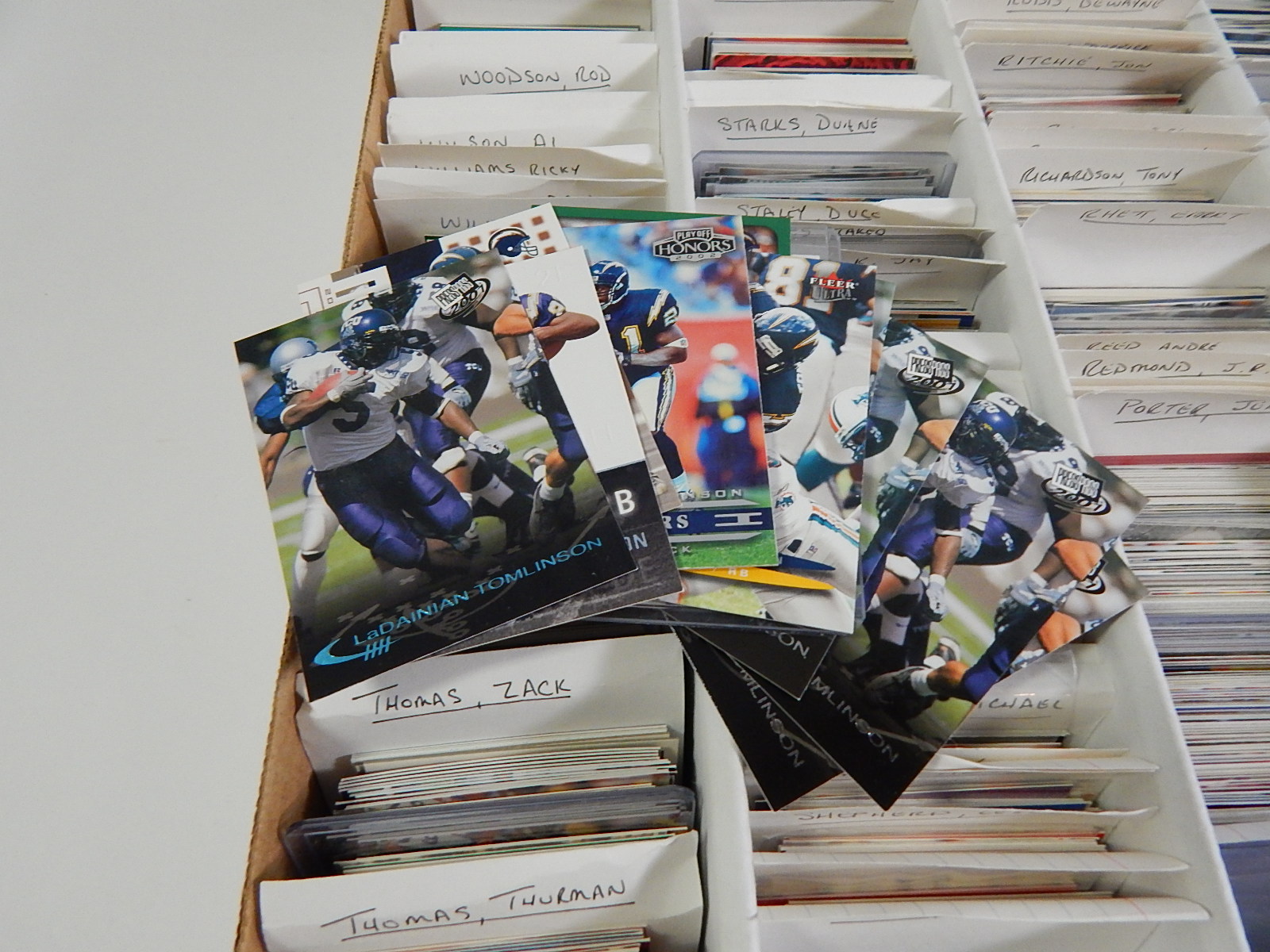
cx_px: 635
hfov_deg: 76.4
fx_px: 807
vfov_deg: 61.1
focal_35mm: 22
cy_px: 476
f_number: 3
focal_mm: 4
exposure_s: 1/100
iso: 400
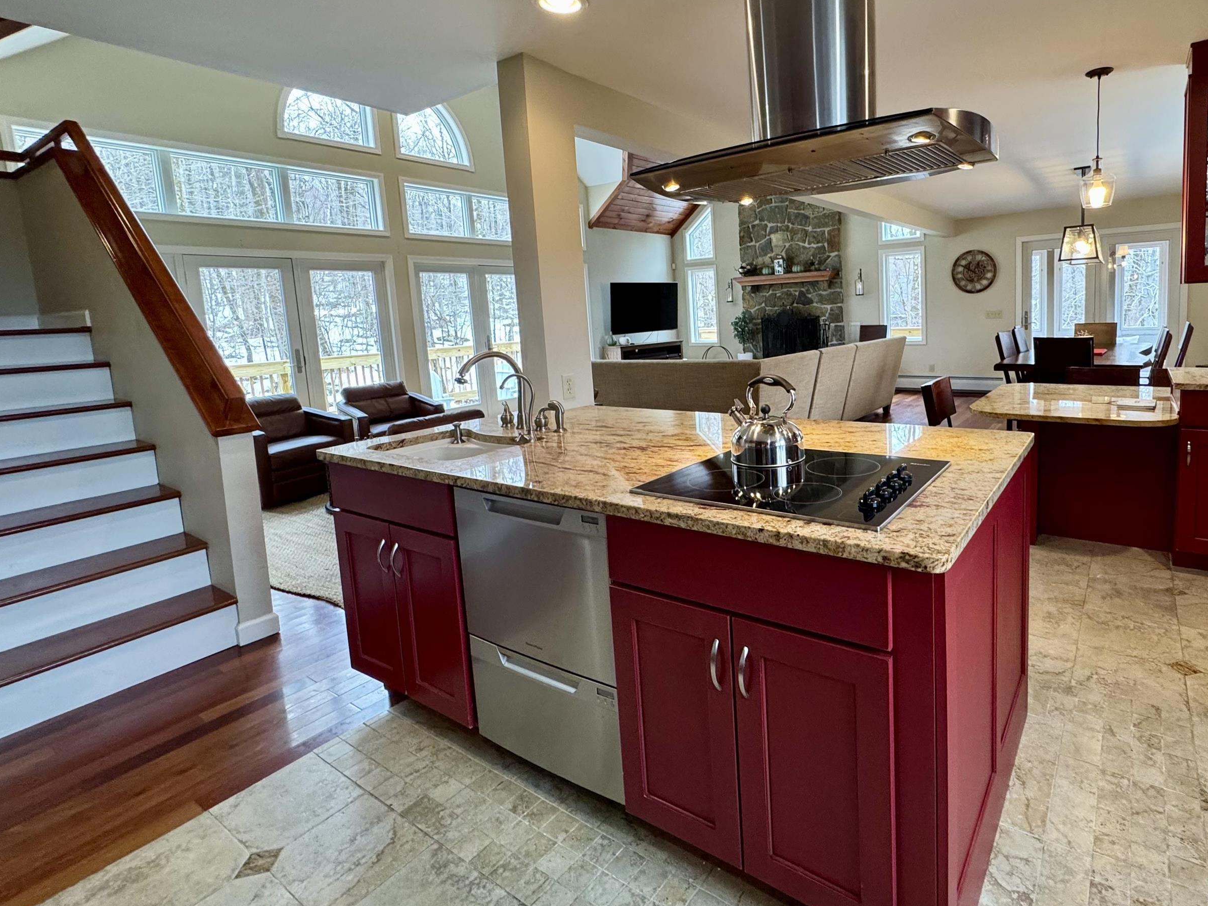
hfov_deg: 86.1
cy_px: 376
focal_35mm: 18
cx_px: 750
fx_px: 628
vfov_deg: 71.1
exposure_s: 1/120
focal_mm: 2.22
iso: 250
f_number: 2.2
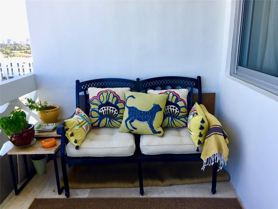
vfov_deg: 48.2
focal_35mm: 29
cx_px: 139
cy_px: 104
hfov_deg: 61.7
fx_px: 233
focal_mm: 4.15
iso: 32
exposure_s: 1/295
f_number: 2.2
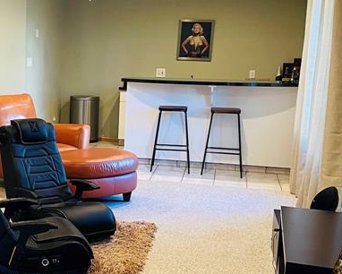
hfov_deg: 25.7
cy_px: 136
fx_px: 689
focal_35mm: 68
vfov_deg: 22.5
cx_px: -40
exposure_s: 1/60
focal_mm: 5.1
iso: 200
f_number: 1.6
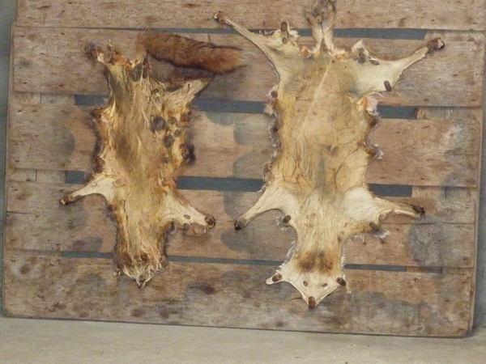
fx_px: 2092
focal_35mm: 149
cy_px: 182
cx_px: 243
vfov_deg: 10.0
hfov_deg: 13.3
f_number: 4.3
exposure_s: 1/40
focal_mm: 17
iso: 1000
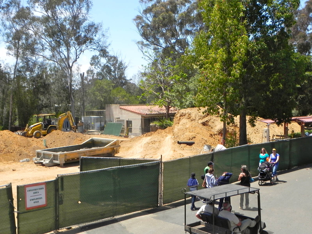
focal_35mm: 41
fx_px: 370
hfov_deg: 45.8
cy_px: 117
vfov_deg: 35.1
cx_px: 156
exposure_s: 1/306
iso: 160
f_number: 6.3
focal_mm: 7.3
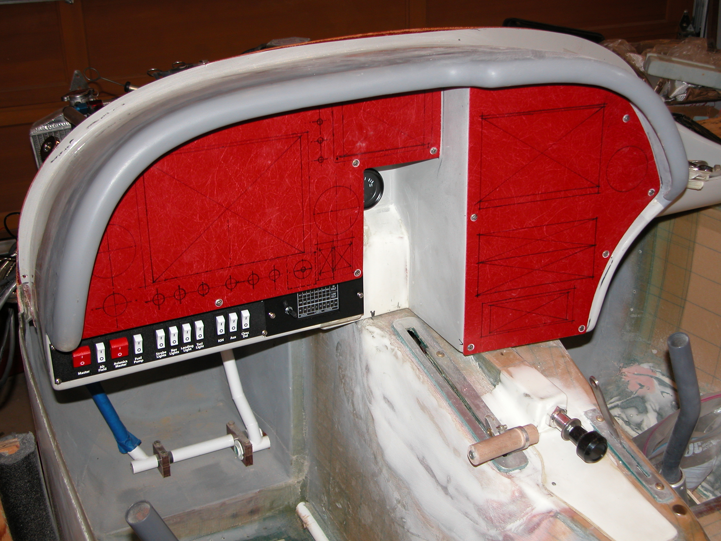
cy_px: 270
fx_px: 1041
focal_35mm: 50
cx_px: 360
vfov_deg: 29.1
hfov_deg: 38.2
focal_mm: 12.7
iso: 100
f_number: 3
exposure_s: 1/60
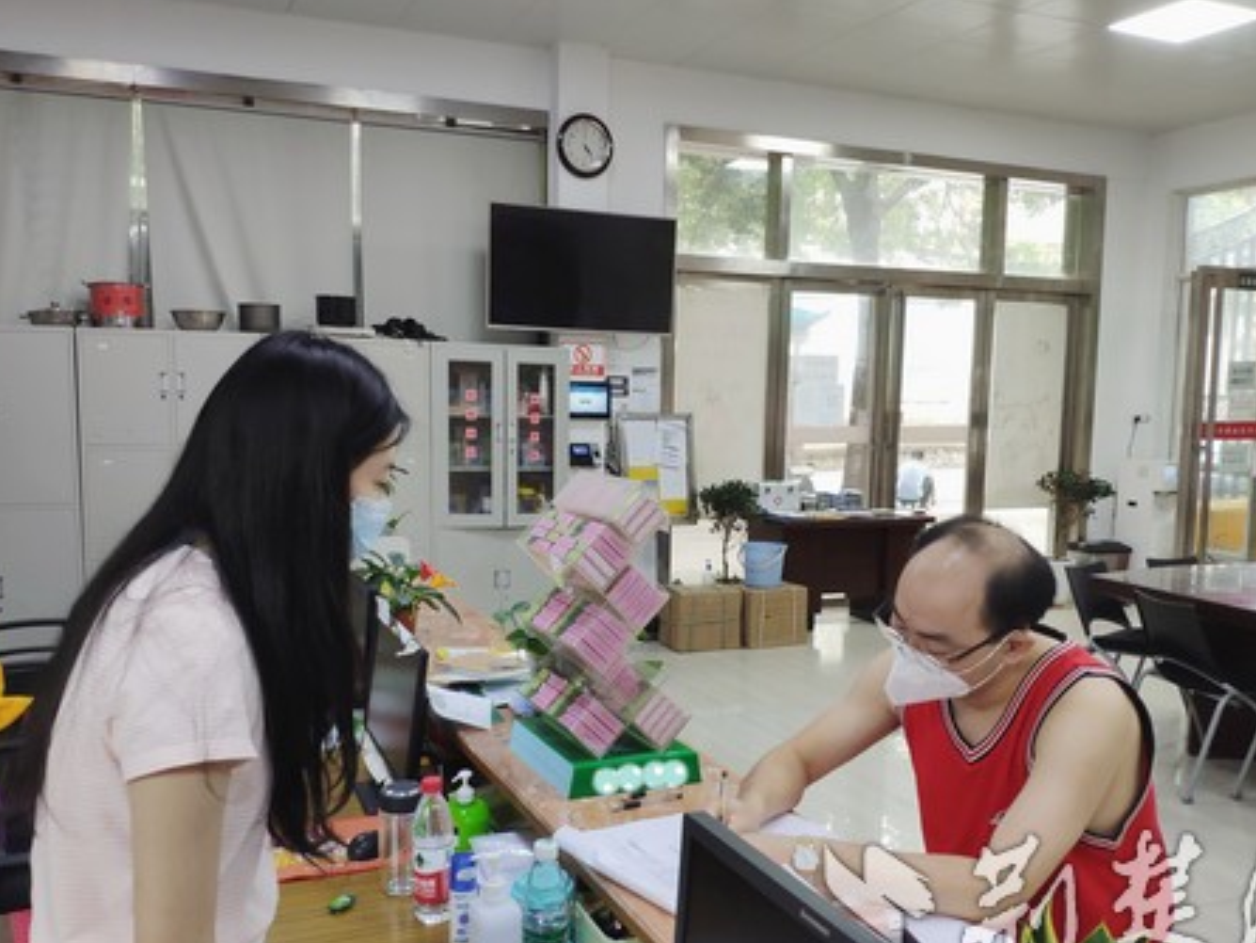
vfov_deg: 54.7
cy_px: 534
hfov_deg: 69.4
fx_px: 907
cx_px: 627
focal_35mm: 25
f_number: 1.8
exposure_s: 1/50
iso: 360
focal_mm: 4.22
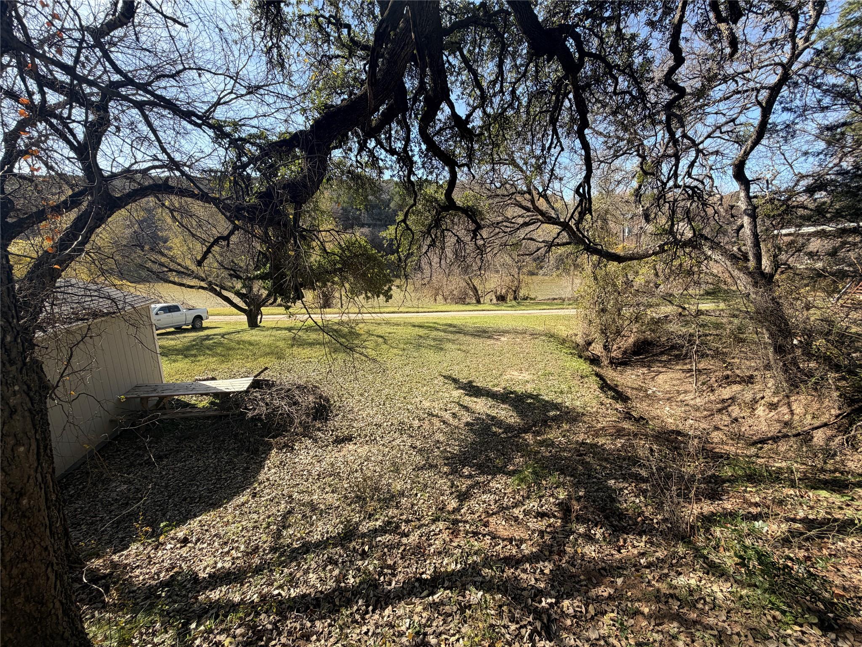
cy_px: 324
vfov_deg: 85.7
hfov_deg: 102.1
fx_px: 349
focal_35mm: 14
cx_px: 431
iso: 40
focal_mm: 2.22
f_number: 2.2
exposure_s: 1/514
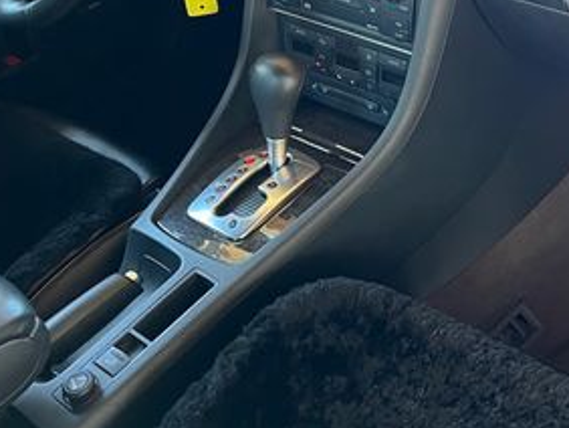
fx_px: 971
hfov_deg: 31.8
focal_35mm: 59
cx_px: 460
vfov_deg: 24.2
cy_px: 48
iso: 160
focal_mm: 5.7
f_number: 1.5
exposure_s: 1/60
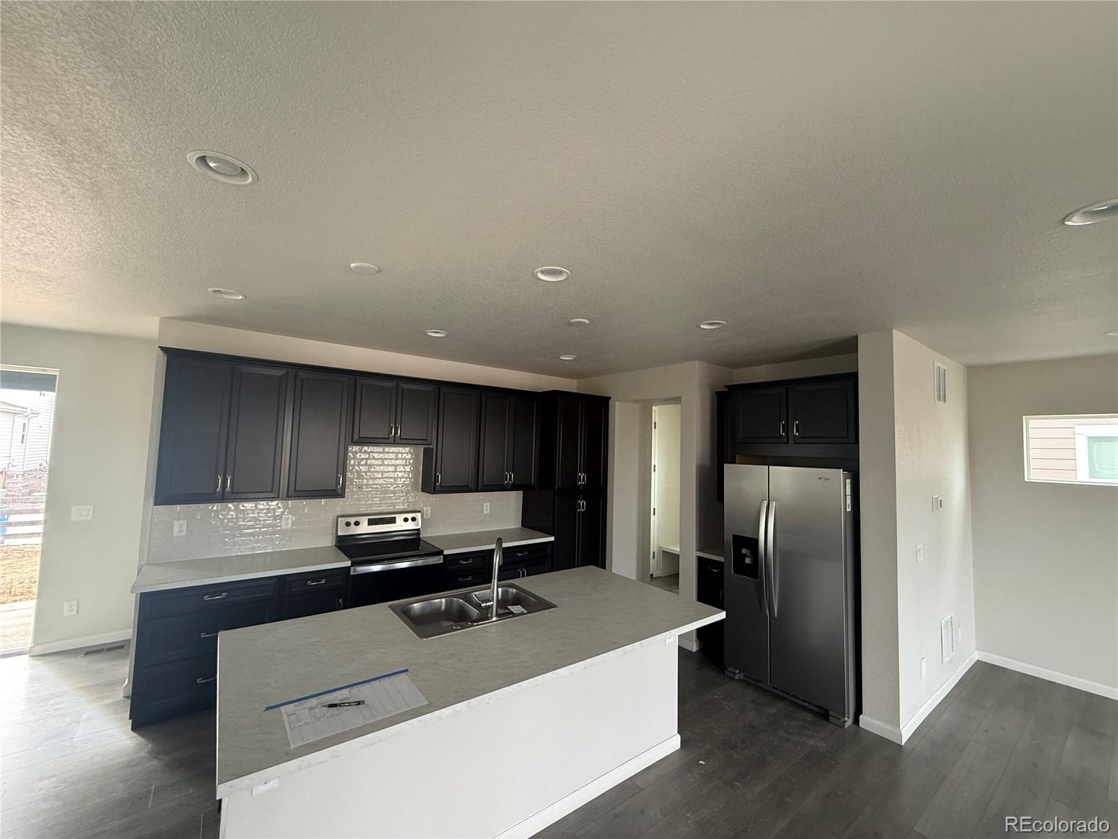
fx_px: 452
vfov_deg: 85.7
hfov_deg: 102.1
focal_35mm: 14
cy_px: 420
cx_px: 559
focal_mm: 2.22
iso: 320
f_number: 2.2
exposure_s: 1/64
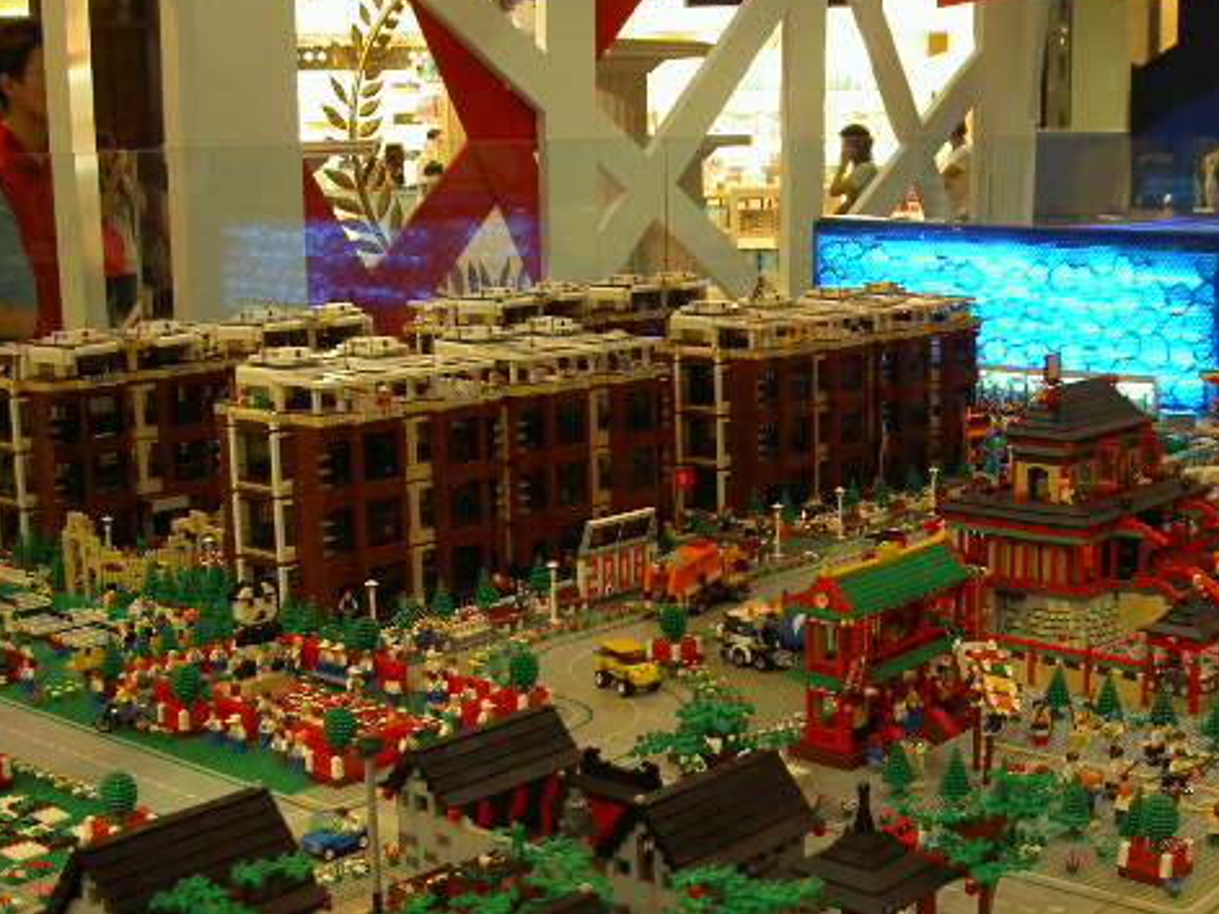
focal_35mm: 53
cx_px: 758
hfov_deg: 36.0
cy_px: 588
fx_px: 1866
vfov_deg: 27.4
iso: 200
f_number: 2.8
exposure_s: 1/60
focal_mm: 8
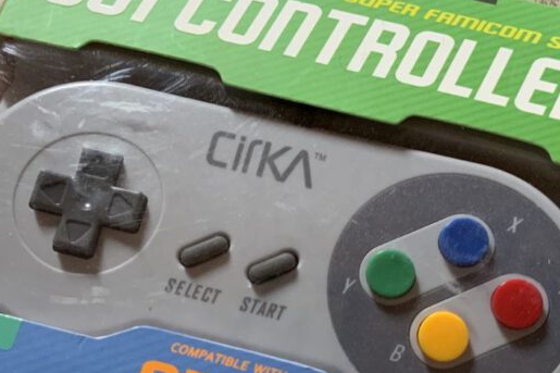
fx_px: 933
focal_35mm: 60
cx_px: 298
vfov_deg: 22.4
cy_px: 282
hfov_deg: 33.4
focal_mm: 3
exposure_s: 1/60
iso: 200
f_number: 1.8
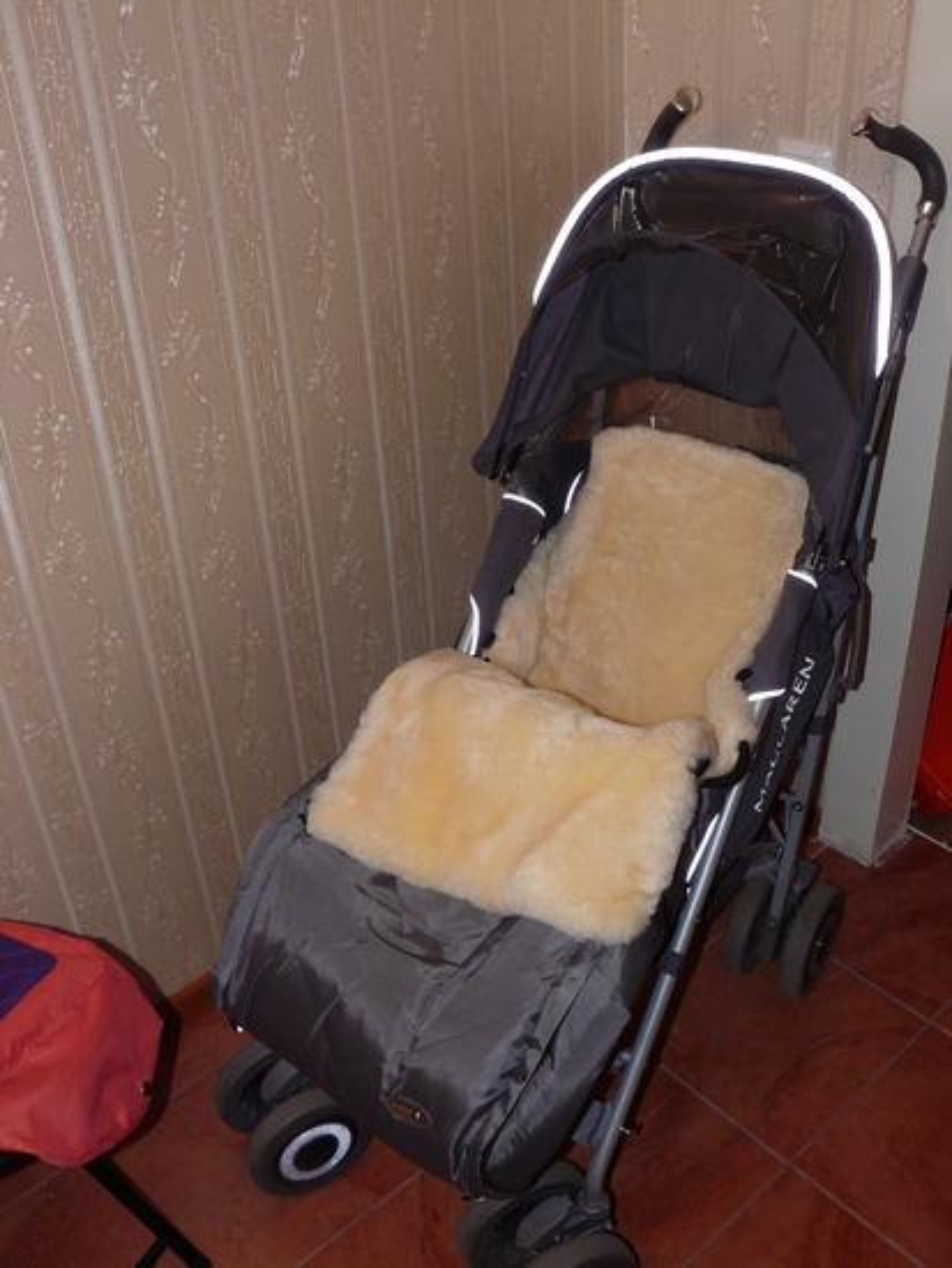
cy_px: 634
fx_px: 1282
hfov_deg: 40.7
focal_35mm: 35
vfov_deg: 52.6
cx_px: 476
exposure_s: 1/30
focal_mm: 7.4
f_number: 5.6
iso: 200
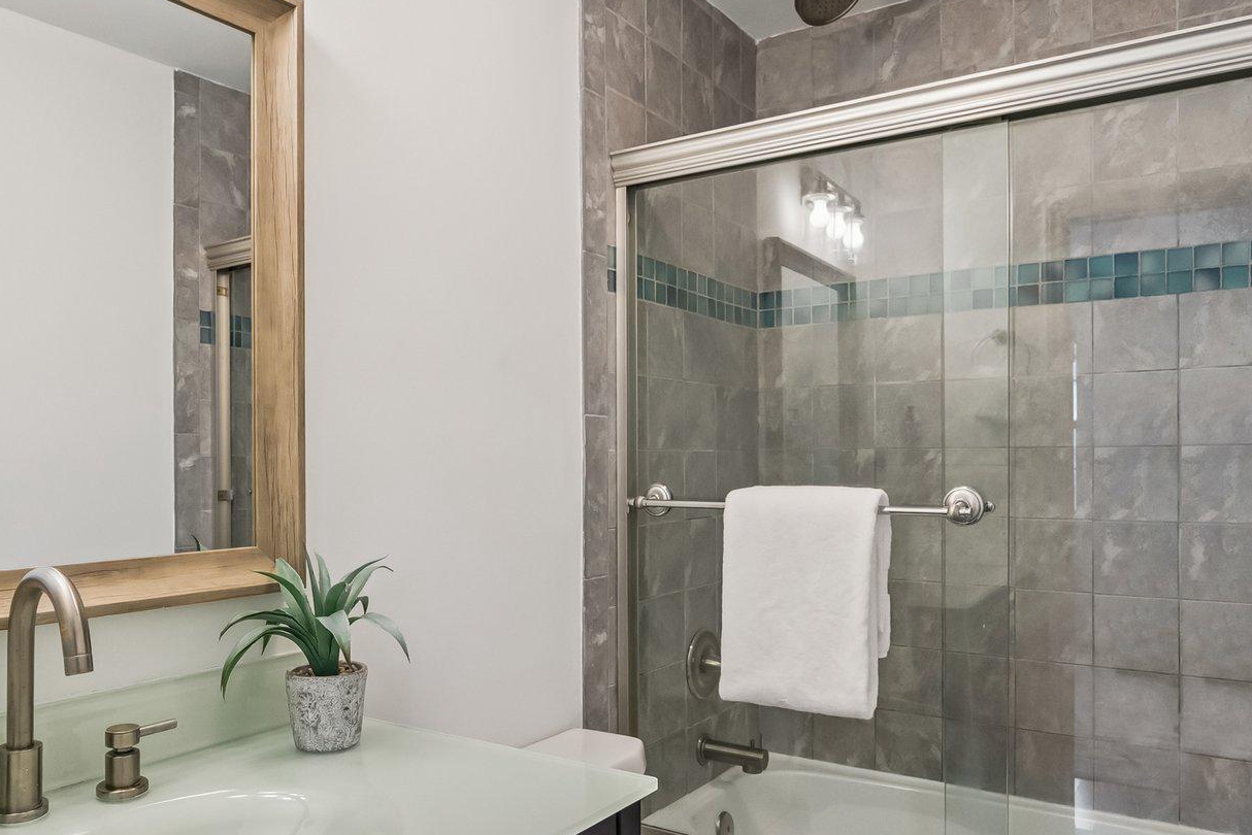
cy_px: 466
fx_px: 939
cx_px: 591
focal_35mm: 27
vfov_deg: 47.9
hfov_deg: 67.3
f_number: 5.6
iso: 2500
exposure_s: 1/125
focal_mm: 16
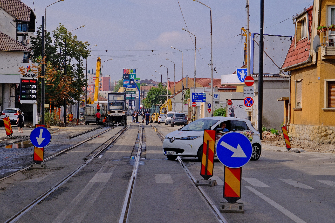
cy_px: 112
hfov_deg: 21.5
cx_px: 168
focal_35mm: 95
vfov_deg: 14.4
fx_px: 884
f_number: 6.4
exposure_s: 1/2000
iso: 640
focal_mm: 63
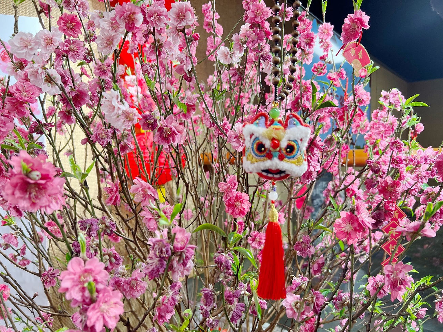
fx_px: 333
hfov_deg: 67.3
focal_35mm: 26
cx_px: 222
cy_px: 166
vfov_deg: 53.1
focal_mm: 5.7
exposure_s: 1/100
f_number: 1.5
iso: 80
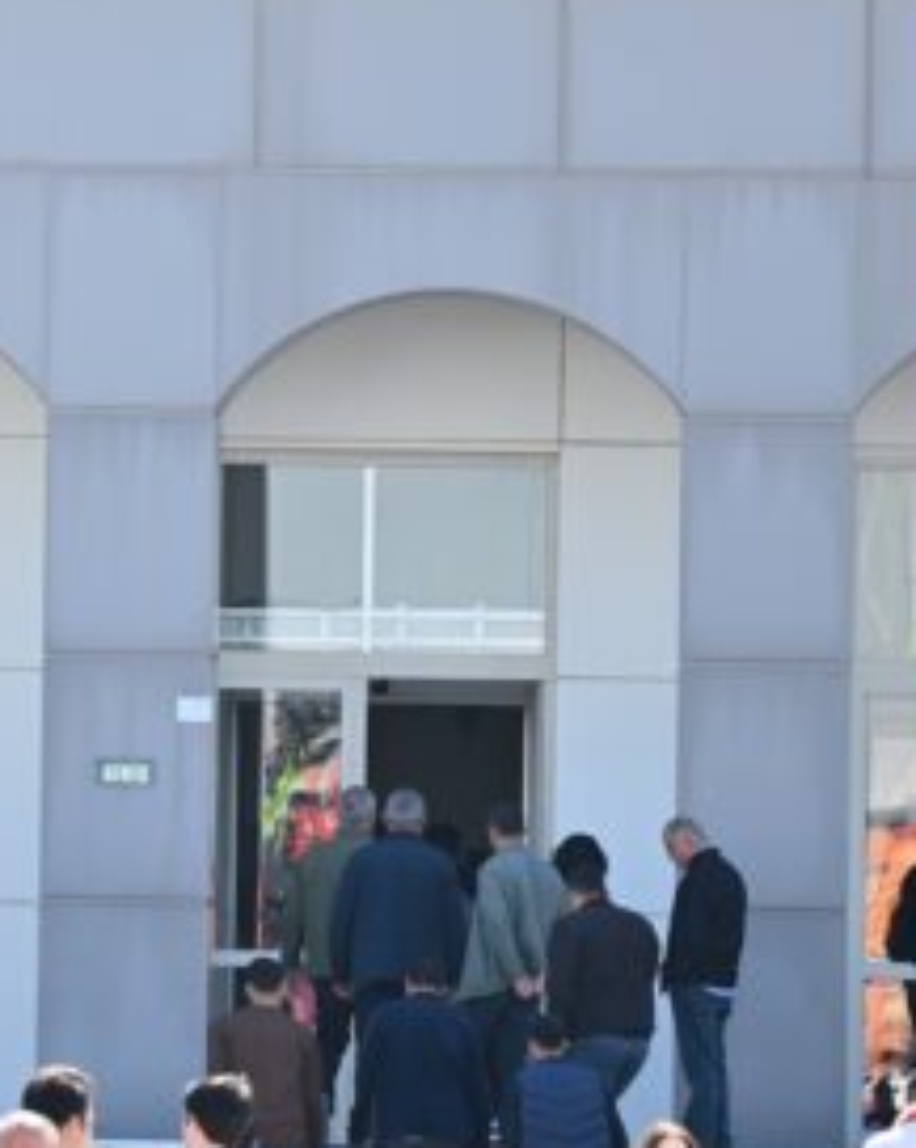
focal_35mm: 297
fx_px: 10082
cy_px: 644
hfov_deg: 5.2
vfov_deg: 6.5
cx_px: -523
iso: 250
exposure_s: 1/1600
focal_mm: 84
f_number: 3.2
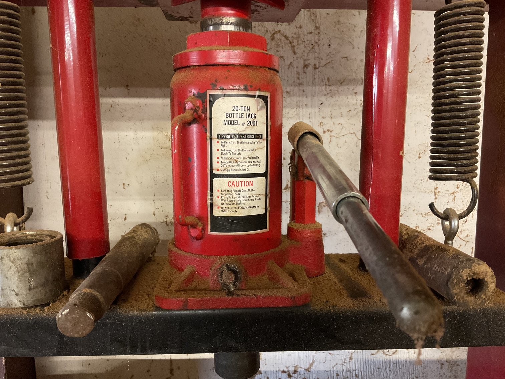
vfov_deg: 48.2
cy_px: 190
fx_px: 423
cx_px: 252
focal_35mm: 29
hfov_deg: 61.7
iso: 400
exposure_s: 1/30
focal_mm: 3
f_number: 1.8
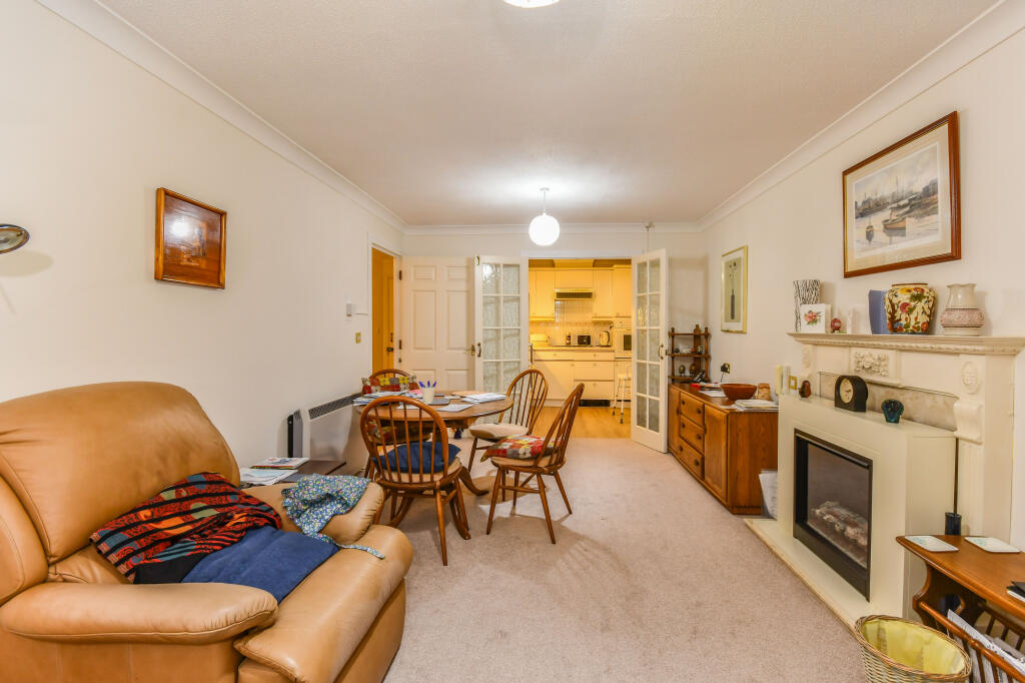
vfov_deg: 77.3
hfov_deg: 100.4
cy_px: 342
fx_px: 427
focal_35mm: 15
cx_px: 512
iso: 400
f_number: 8
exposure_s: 1/8
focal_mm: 10
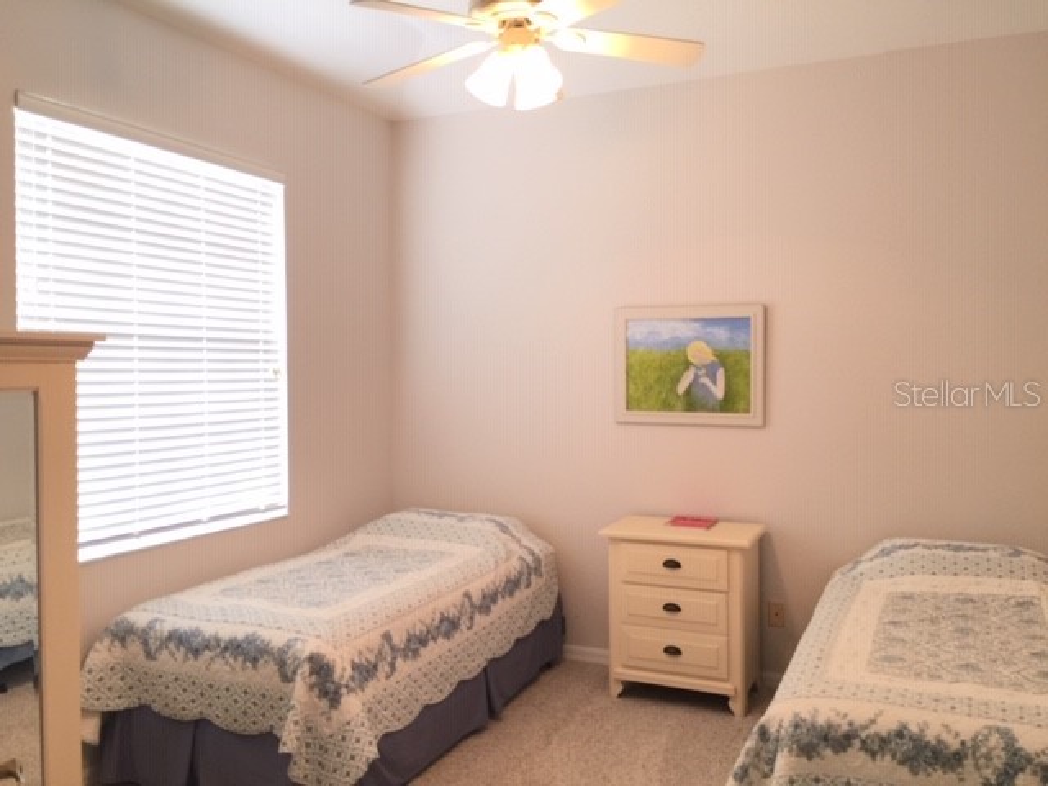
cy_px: 393
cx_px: 524
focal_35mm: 29
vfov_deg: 48.2
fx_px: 878
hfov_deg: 61.7
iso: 32
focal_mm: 4.15
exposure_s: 1/15
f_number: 2.2
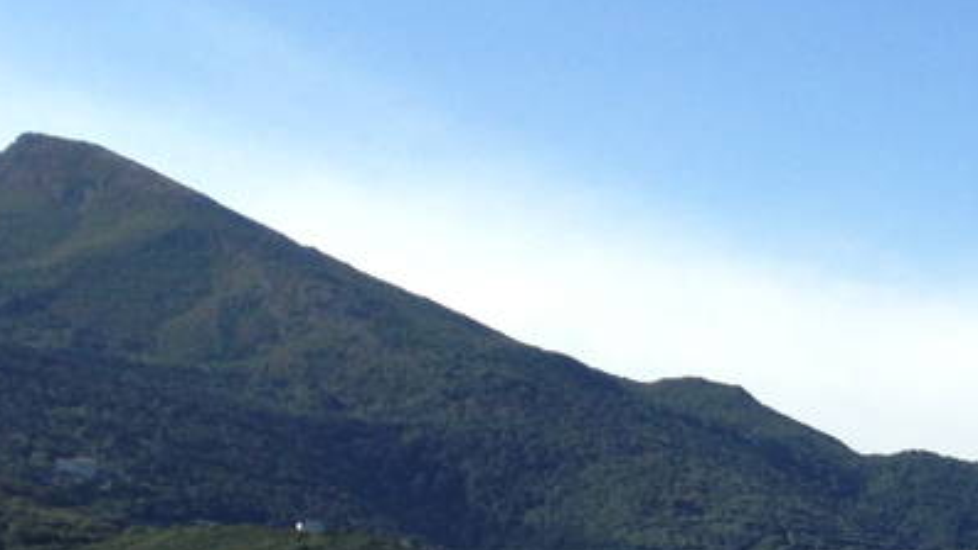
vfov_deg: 9.6
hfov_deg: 17.0
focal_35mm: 116
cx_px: 1392
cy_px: 1157
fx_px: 3007
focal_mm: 4.12
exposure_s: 1/1232
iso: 50
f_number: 2.4
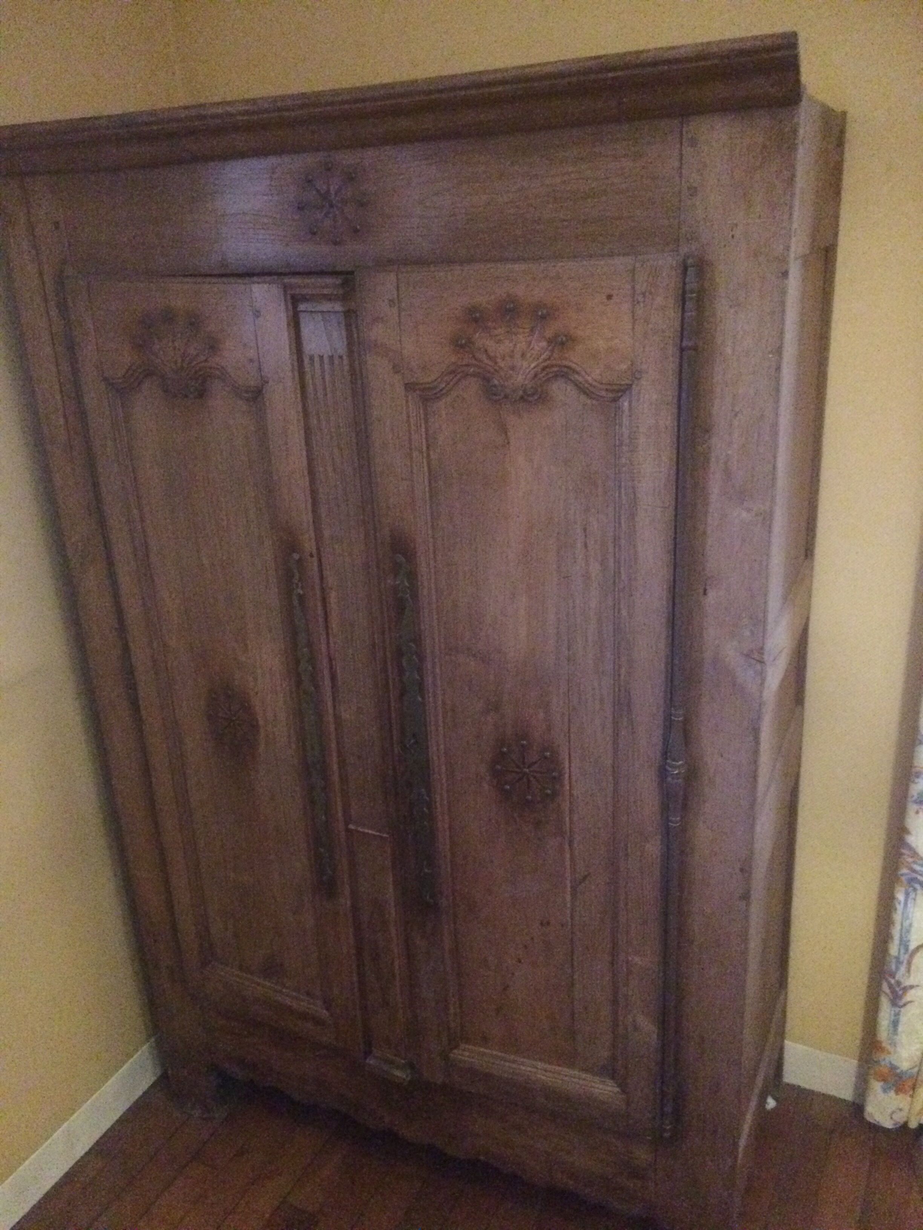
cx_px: 462
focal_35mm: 29
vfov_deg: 61.7
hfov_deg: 48.2
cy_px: 615
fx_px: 1031
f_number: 2.2
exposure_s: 1/17
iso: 800
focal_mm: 4.15
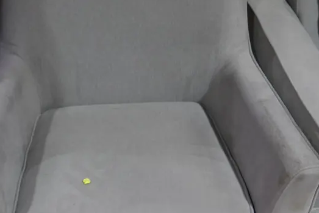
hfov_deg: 35.0
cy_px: 110
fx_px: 505
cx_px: 143
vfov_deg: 23.8
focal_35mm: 57
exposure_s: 1/60
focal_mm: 14
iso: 320
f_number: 3.5
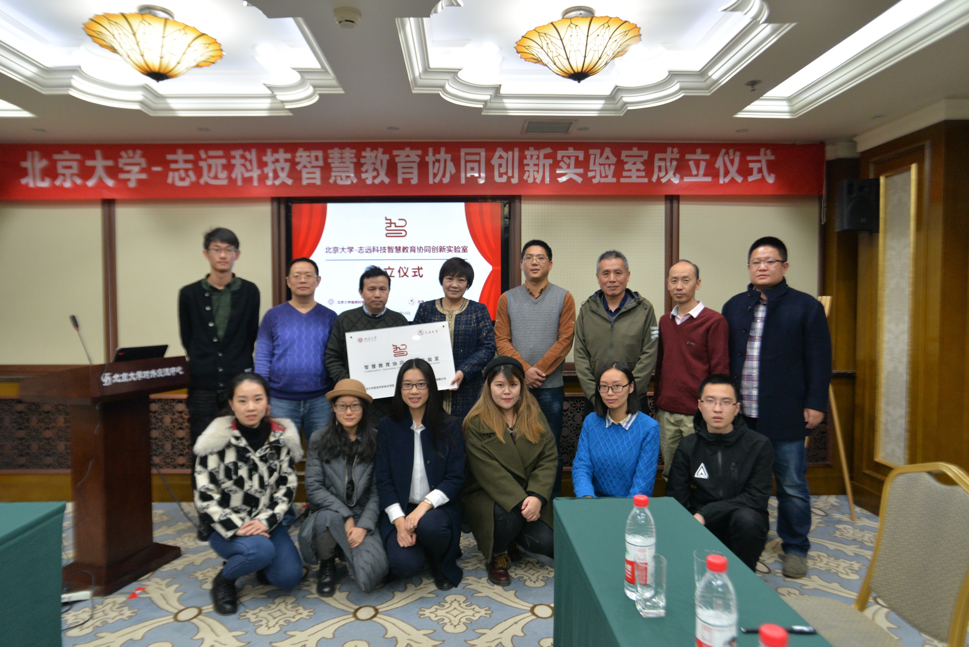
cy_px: 324
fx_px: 592
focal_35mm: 22
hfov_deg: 78.6
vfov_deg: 57.3
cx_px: 484
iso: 2000
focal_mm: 22
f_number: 4.5
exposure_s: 1/80
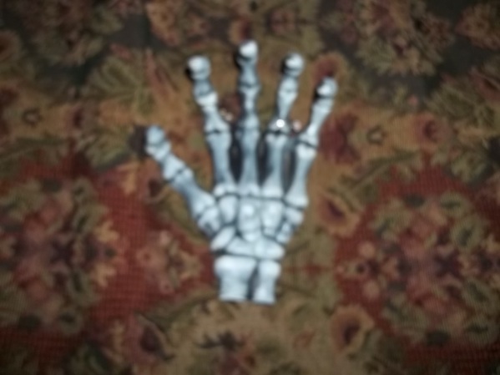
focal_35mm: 32
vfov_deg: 44.1
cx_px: 250
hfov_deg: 56.8
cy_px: 188
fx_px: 462
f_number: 2.9
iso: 64
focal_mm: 5.7
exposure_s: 1/30
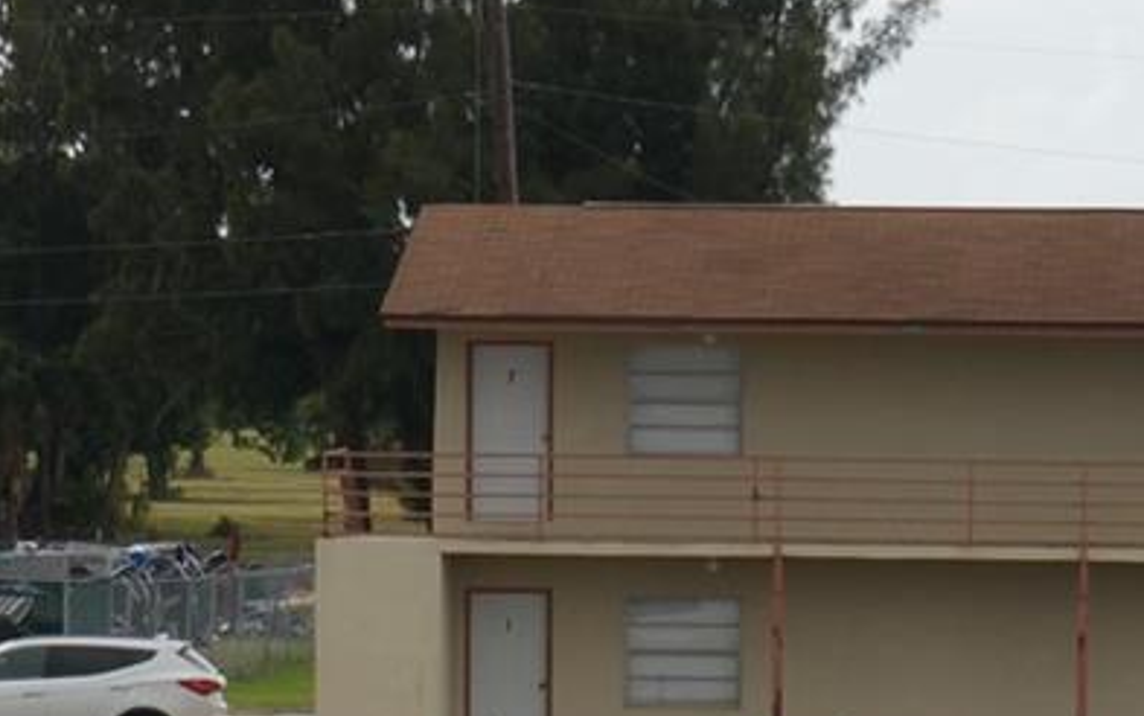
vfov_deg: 4.9
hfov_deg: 7.8
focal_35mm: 267
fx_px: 8330
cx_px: 1065
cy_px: 902
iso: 100
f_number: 16
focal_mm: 43
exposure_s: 1/60
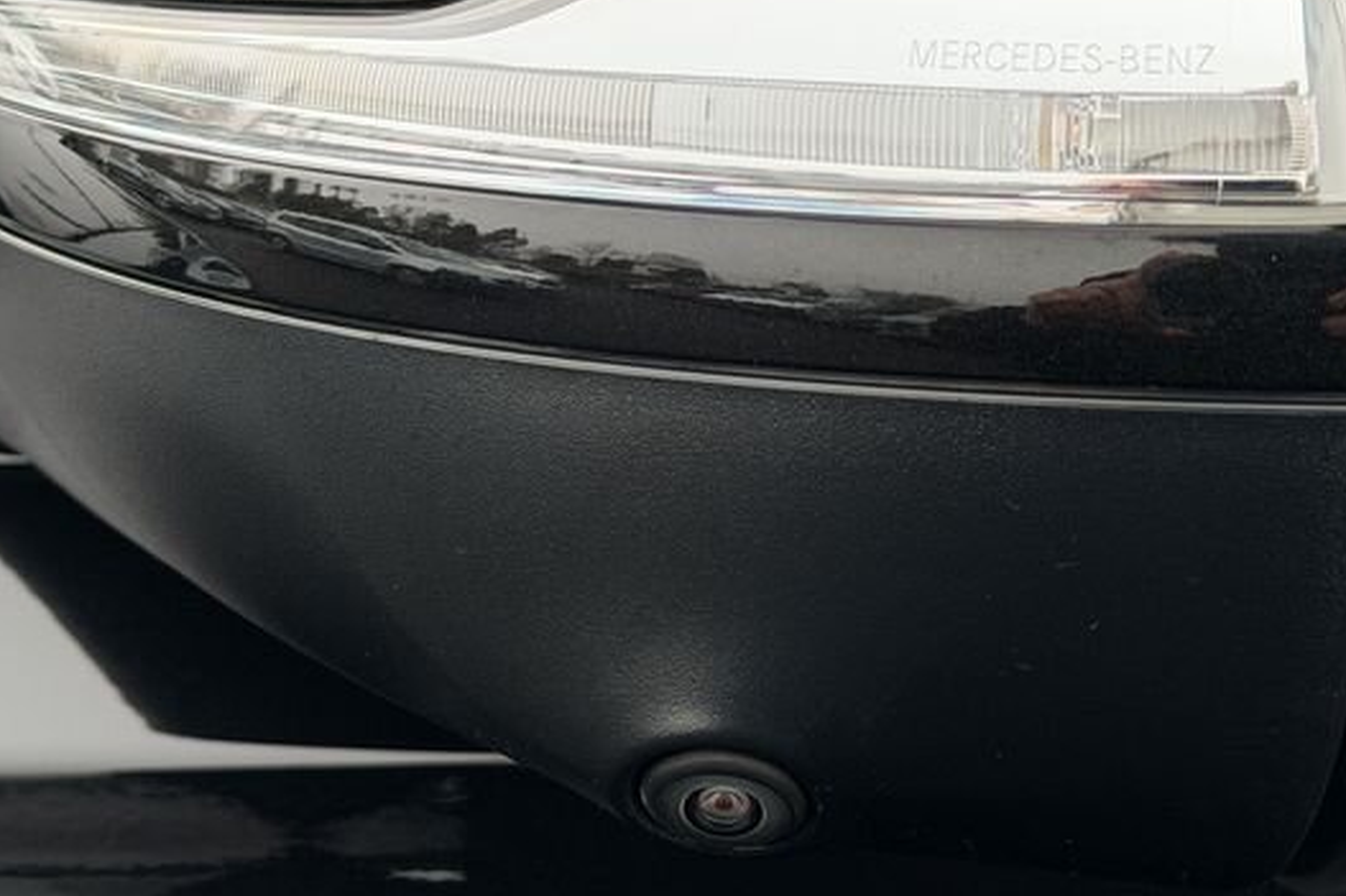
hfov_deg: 21.0
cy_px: 207
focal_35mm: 97
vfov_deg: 14.0
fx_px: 3625
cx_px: 631
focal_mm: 6.76
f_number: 1.78
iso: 80
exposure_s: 1/235
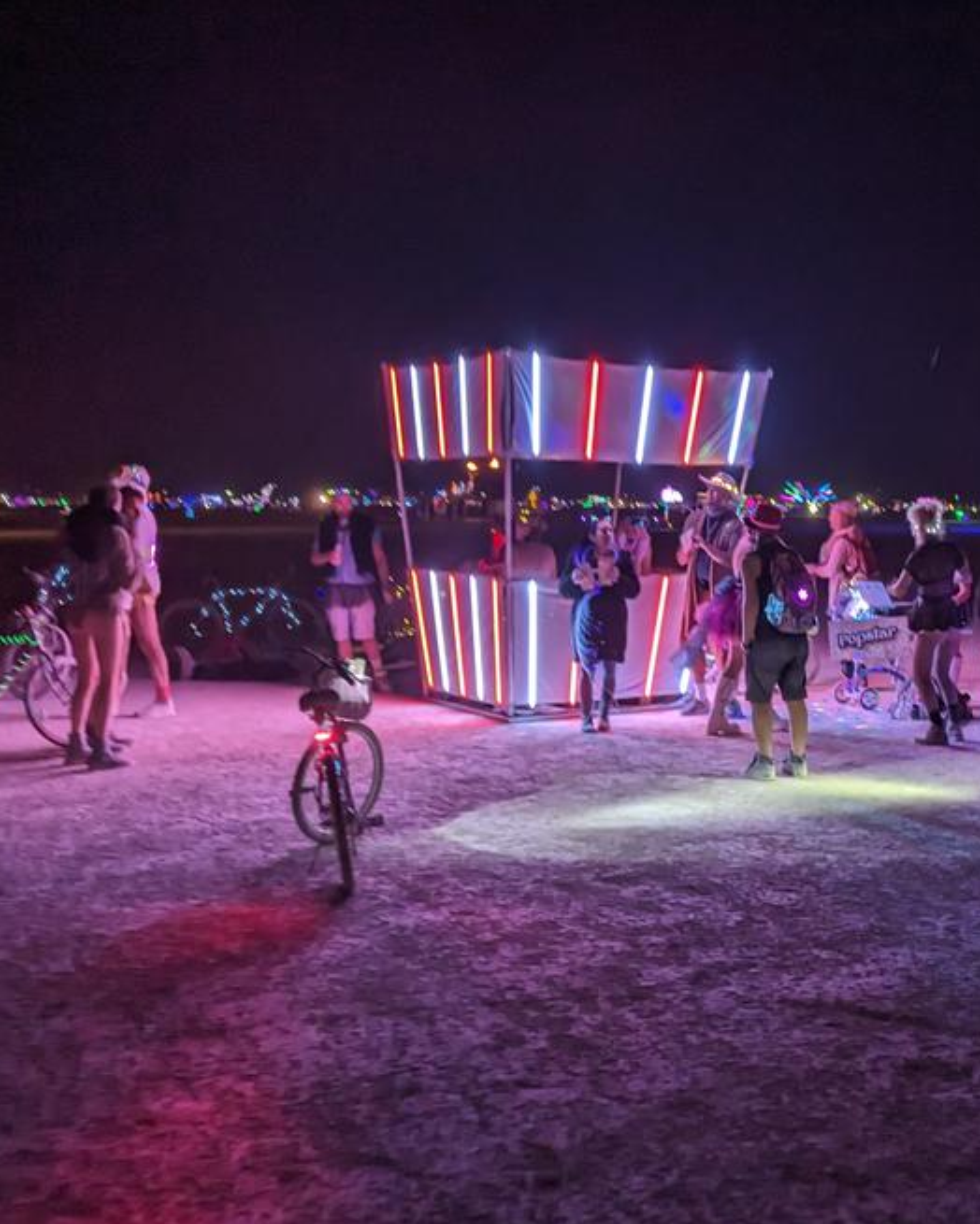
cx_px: 808
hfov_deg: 33.7
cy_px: 529
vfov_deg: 42.8
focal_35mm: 43
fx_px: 1559
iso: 396
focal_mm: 6.81
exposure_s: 1/46.6
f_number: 1.85
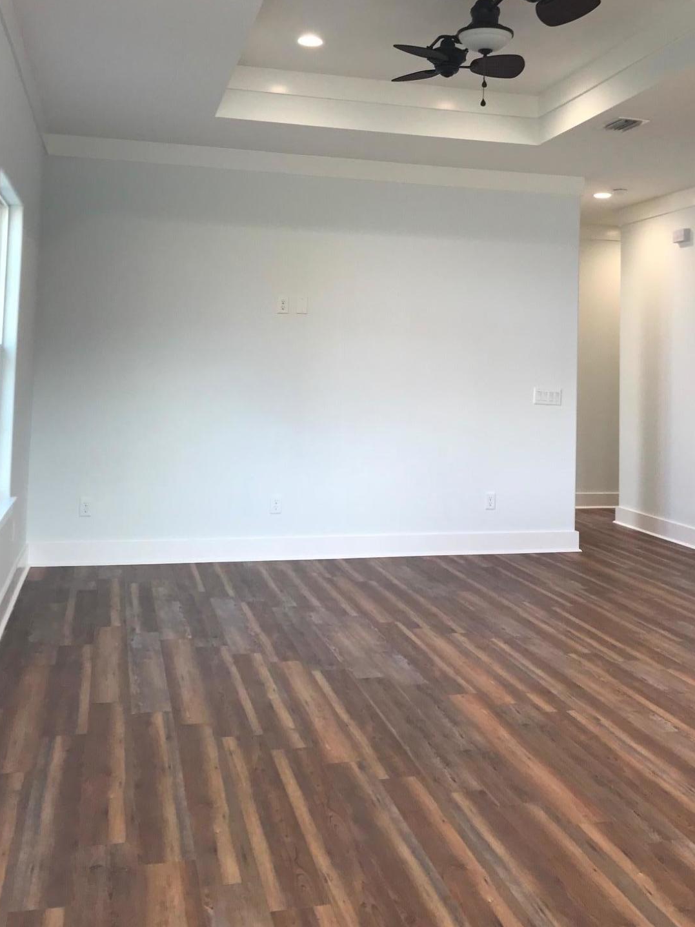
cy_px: 312
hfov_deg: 36.7
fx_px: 1044
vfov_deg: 47.1
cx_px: 415
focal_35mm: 39
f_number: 1.8
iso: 32
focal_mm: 3.99
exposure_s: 1/60
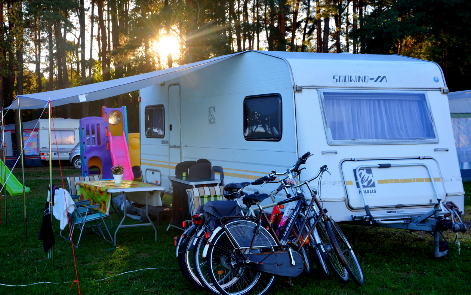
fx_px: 757
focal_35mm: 59
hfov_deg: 34.5
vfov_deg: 22.0
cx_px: 235
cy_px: 143
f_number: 5.6
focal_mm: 38
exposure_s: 1/125
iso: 200
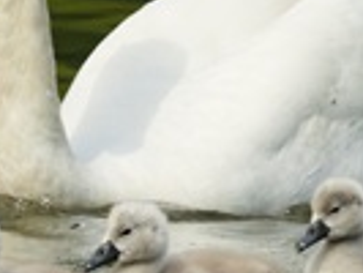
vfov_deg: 0.3
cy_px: 136
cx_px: -347
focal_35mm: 4809
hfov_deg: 0.4
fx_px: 50475
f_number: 8
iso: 320
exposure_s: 1/640
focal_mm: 400
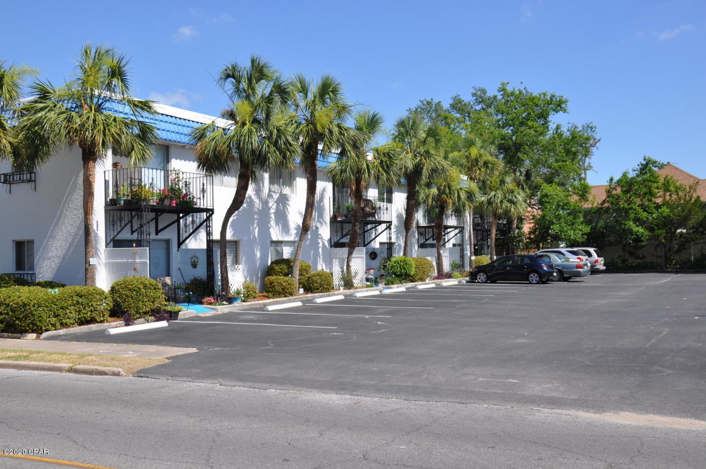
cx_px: 353
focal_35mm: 38
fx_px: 735
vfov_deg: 35.4
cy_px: 234
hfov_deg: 51.3
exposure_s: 1/400
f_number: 10
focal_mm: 25
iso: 200
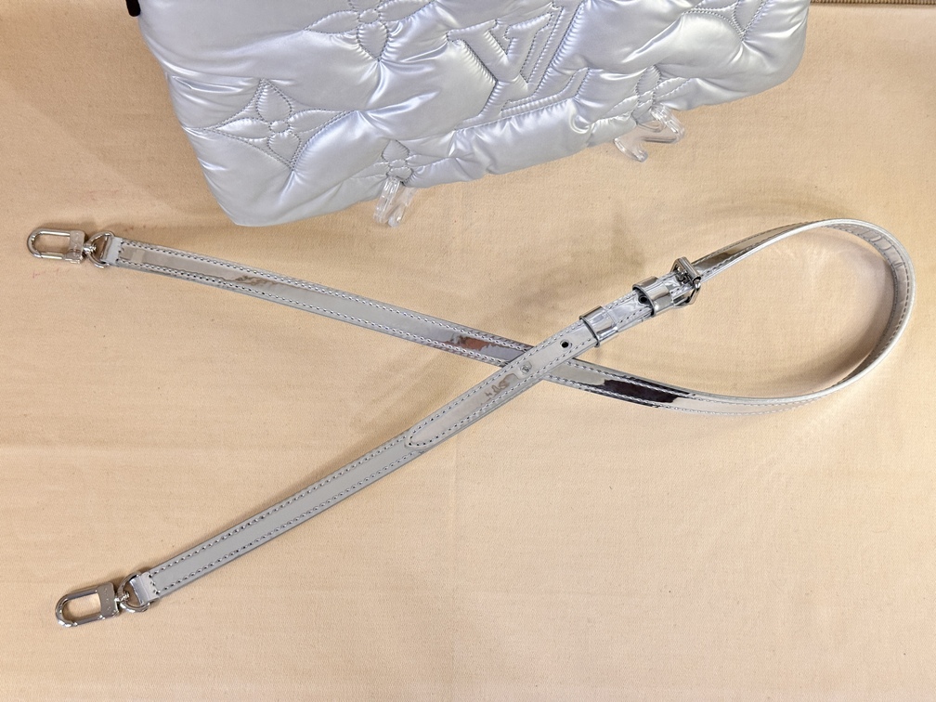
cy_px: 351
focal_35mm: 48
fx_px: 1298
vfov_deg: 30.3
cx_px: 468
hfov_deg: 39.7
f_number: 1.78
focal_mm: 6.76
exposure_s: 1/53
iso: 160
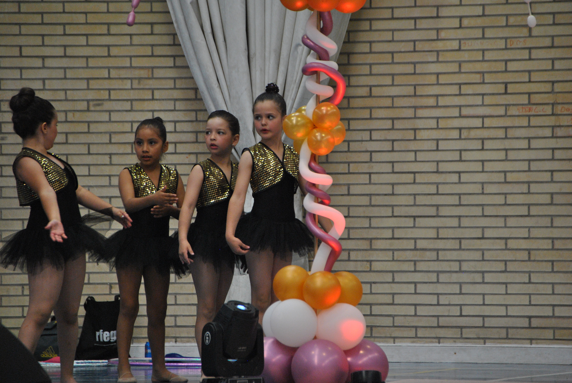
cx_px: 286
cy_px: 192
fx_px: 4772
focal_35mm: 300
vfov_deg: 4.6
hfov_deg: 6.9
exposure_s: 1/160
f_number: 6.3
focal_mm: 200
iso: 800
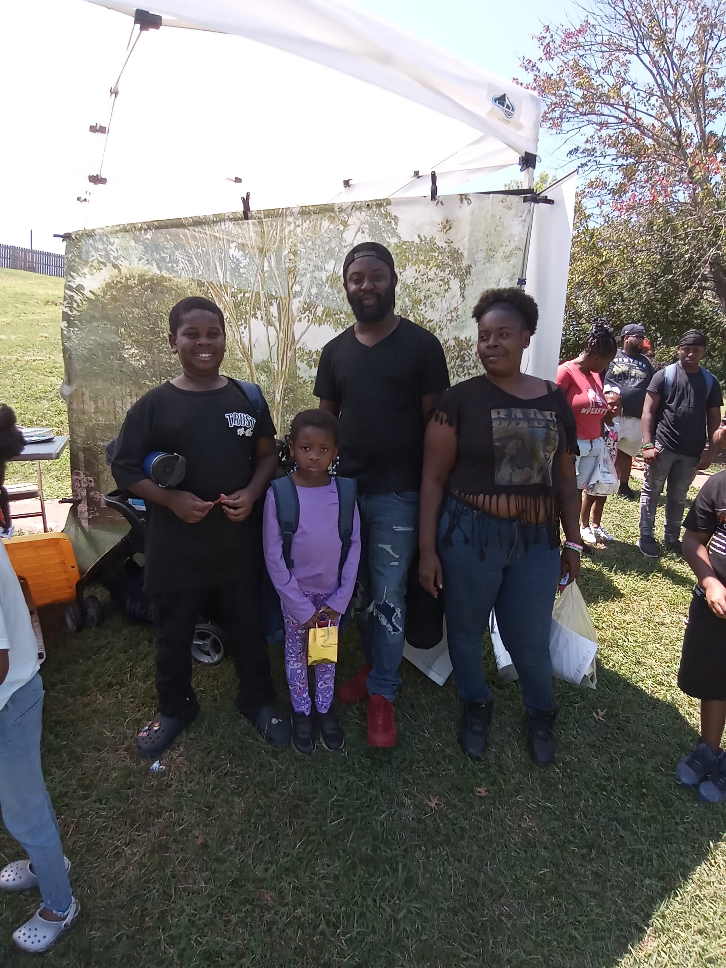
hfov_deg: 49.7
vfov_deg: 63.4
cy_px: 484
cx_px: 363
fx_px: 783
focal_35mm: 28
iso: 100
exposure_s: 1/428
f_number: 2.2
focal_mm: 1.4
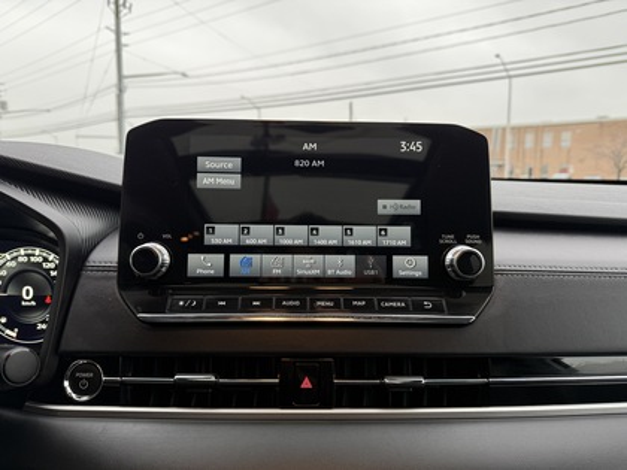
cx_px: 314
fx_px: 435
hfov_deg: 71.6
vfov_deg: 56.8
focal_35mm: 24
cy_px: 235
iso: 125
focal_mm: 6.76
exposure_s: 1/111
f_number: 1.78
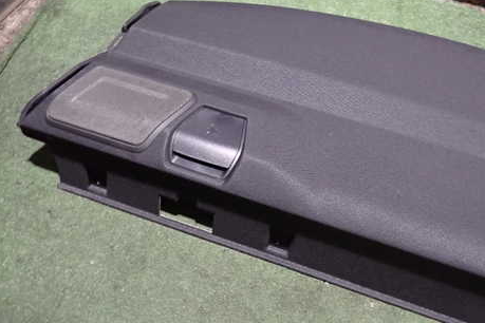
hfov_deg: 55.6
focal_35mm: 34
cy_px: 130
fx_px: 458
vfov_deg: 38.7
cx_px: 279
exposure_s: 1/20
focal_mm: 4.5
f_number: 2
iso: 800
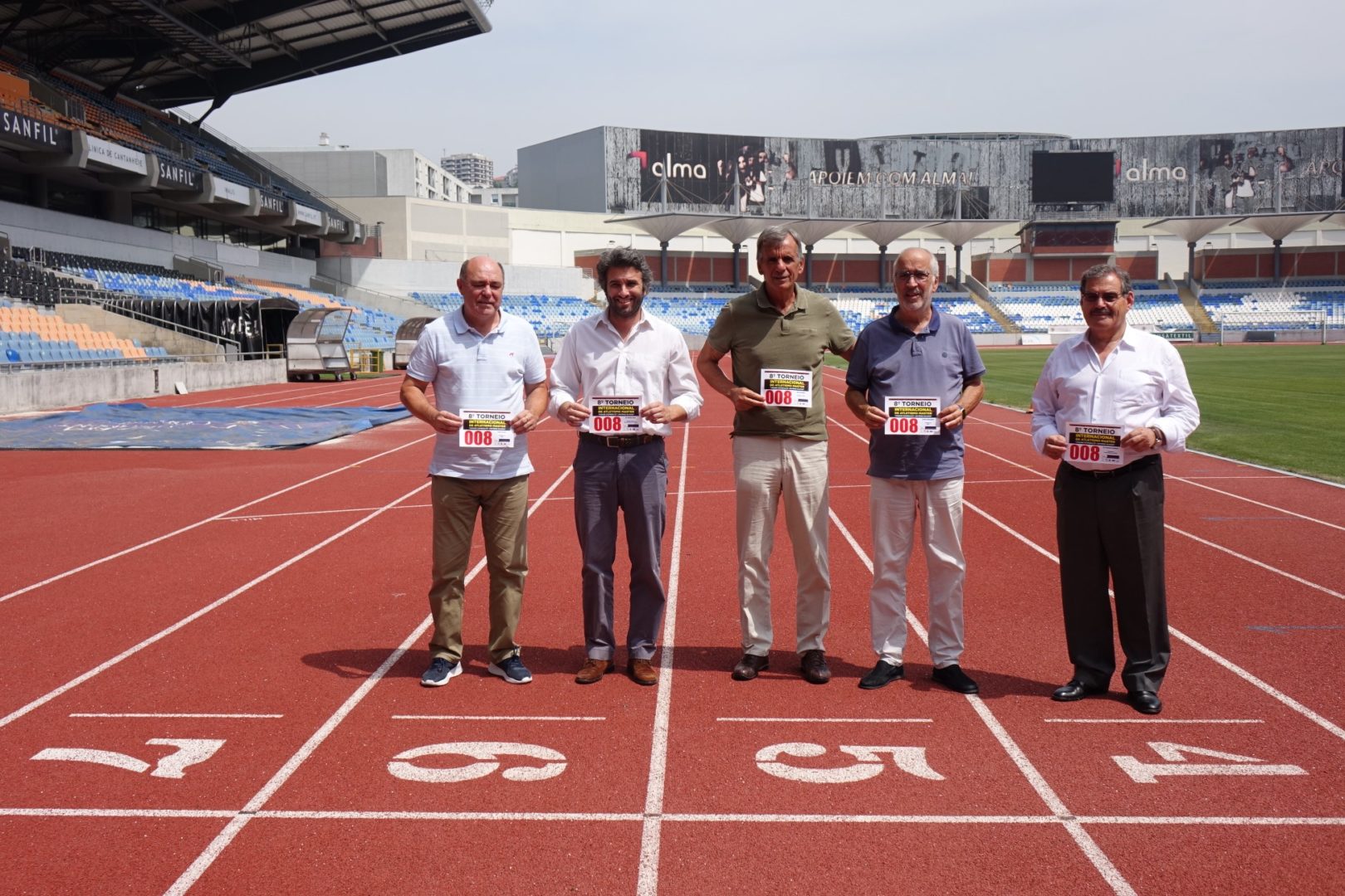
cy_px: 448
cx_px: 672
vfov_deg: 37.9
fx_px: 1308
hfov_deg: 54.4
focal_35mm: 35
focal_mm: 12.83
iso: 125
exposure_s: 1/800
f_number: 4.5
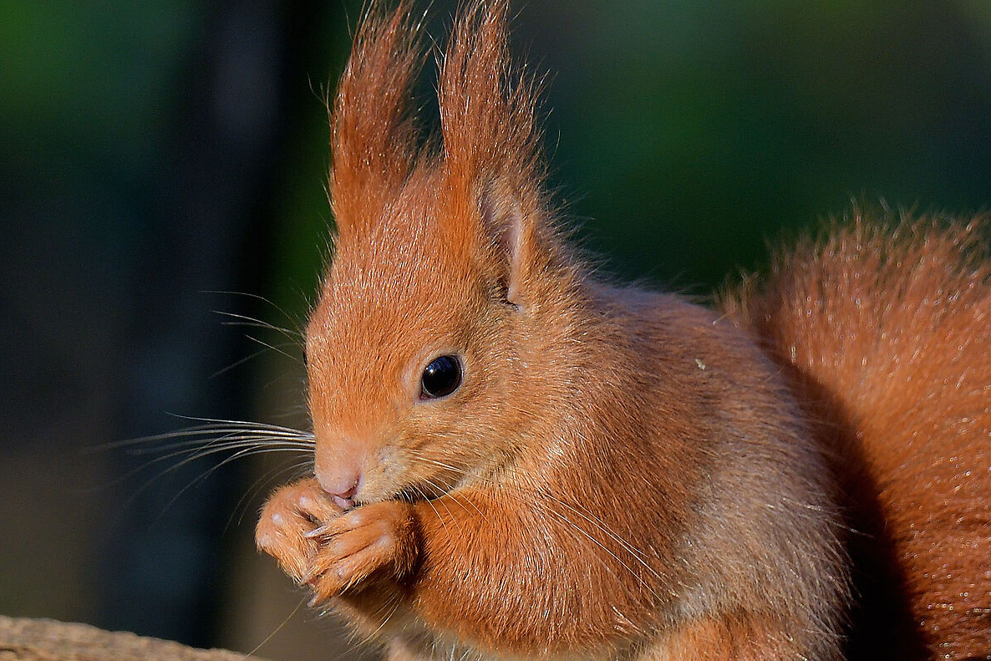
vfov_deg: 0.9
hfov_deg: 1.4
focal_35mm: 1518
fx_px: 41789
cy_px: 463
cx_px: 646
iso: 450
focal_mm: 500
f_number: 8
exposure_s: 1/400
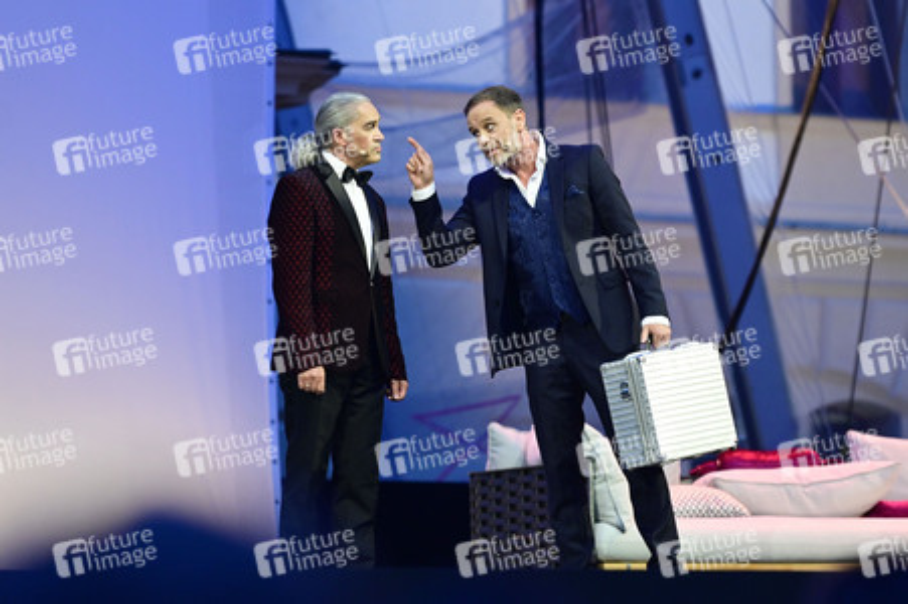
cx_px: 454
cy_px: 302
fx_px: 3780
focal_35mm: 150
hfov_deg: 13.7
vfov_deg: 9.1
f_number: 3.2
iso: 2500
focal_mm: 150
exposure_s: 1/320
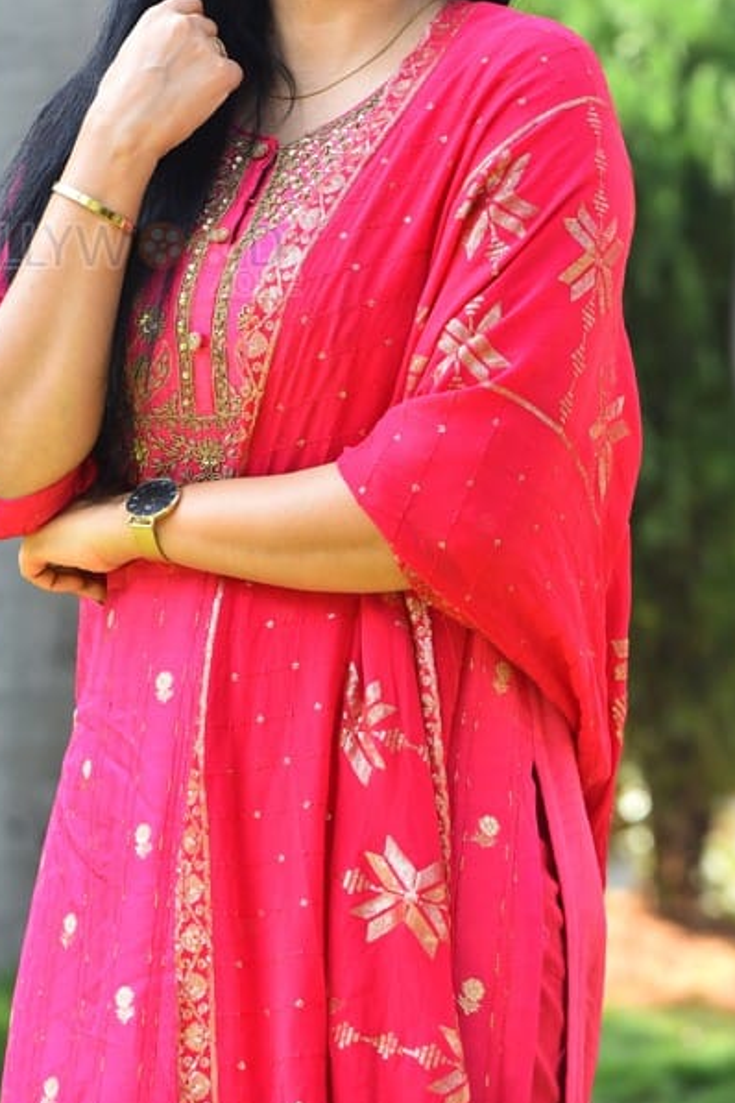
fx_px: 5910
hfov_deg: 7.1
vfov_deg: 10.6
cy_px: 229
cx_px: 299
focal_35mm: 193
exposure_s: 1/160
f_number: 4.5
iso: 320
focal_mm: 120
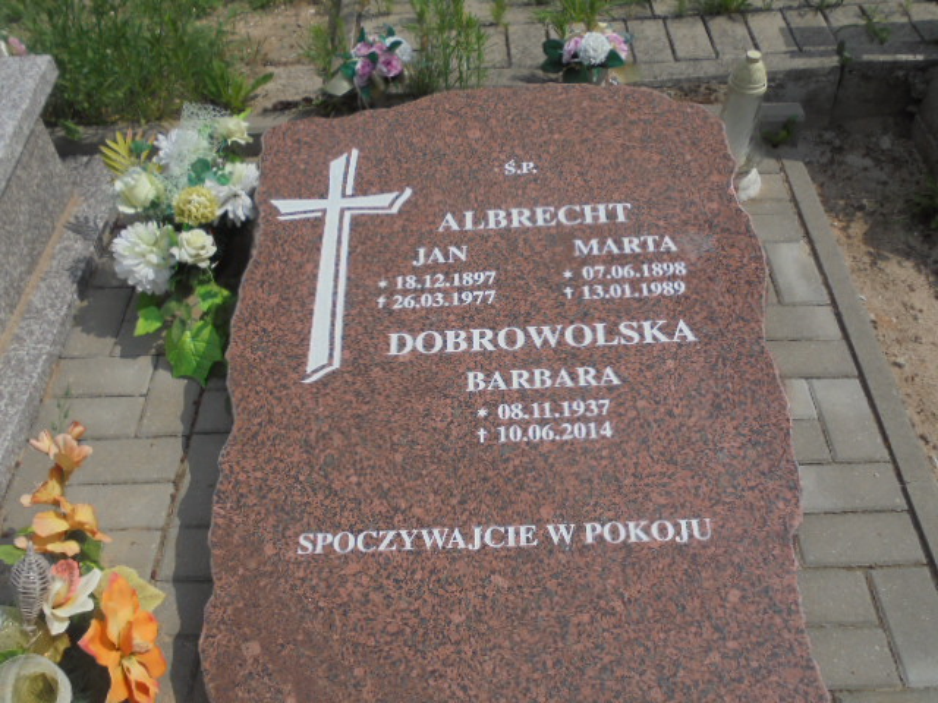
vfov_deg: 41.8
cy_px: 352
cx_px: 469
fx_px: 921
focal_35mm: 34
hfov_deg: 54.0
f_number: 12.5
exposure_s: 1/250
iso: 100
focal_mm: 6.1
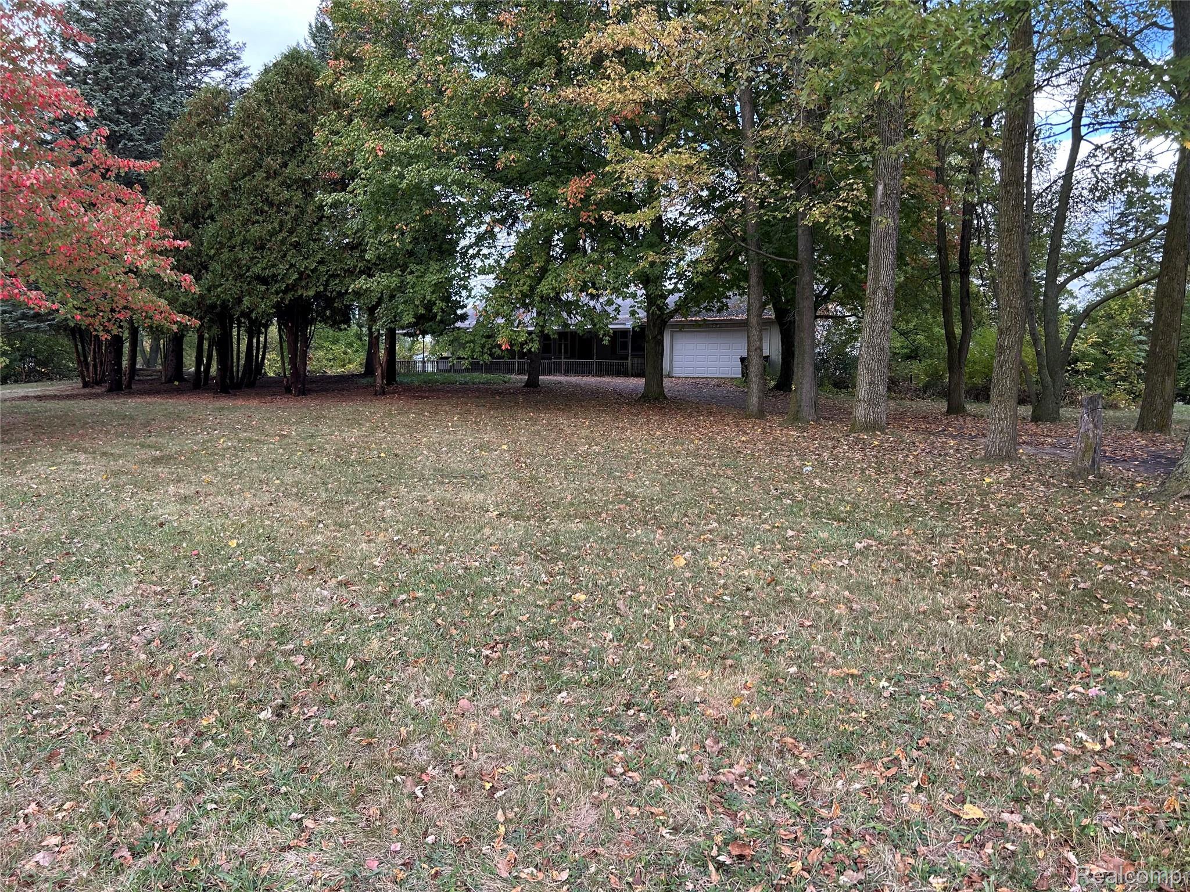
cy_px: 446
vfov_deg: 53.1
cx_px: 595
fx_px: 894
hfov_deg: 67.3
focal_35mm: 26
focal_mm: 5.7
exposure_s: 1/284
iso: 40
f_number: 1.5
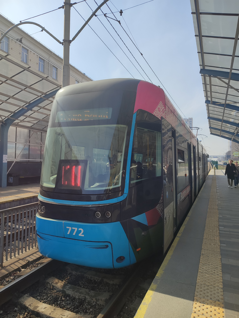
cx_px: 120
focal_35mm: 24
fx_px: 221
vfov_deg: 71.6
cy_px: 159
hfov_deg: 56.8
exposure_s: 1/777
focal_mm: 5.89
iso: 50
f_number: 1.89
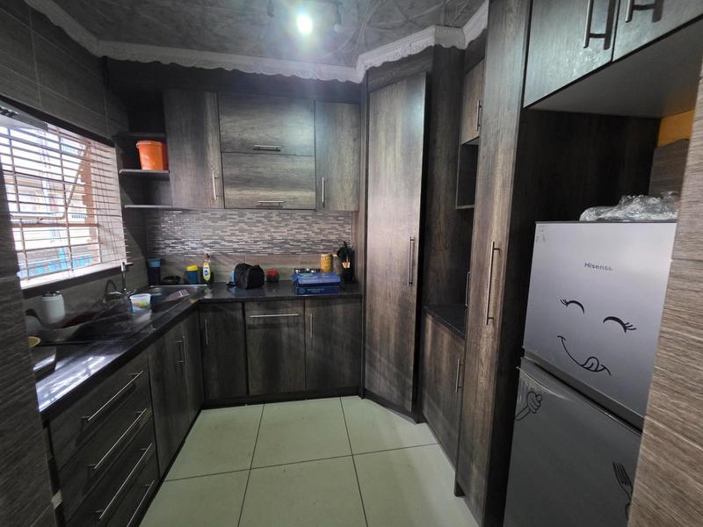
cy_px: 264
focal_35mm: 13
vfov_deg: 89.9
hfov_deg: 106.2
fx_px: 264
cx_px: 352
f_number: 1.9
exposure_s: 1/50.3
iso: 800
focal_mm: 2.2
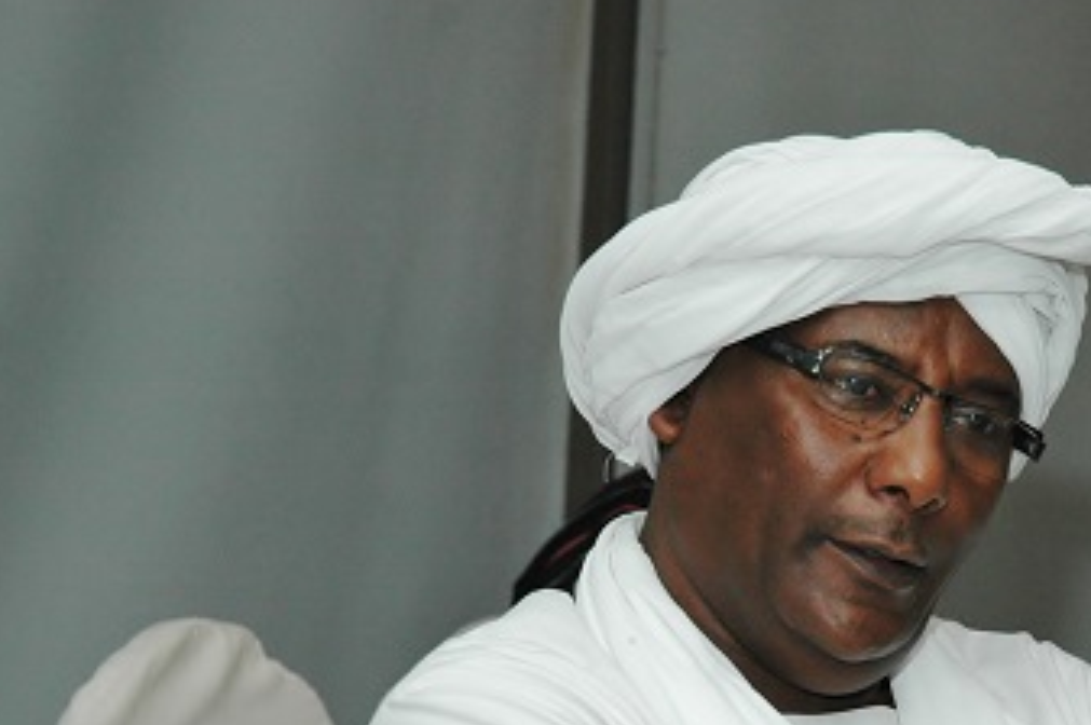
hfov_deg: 13.6
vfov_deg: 9.1
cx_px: 848
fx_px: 4541
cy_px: 615
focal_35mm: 150
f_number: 4.8
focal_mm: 56
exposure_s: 1/60
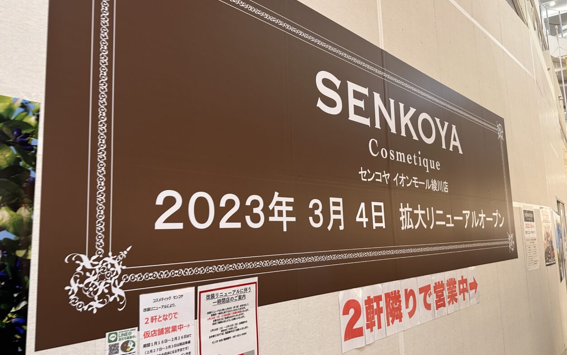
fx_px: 402
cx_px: 283
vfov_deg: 47.6
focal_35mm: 26
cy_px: 187
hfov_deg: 70.4
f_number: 1.78
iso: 160
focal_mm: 6.86
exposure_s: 1/60
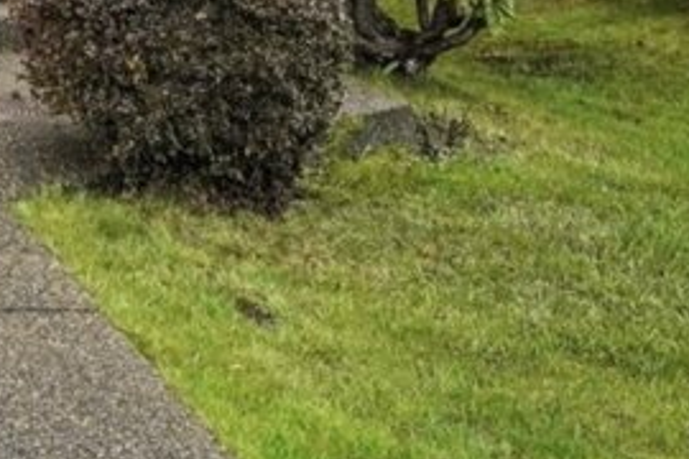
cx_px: -579
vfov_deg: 12.6
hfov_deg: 18.6
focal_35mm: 83
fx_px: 1588
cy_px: -667
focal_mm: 16
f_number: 8
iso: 1600
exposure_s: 1/1000
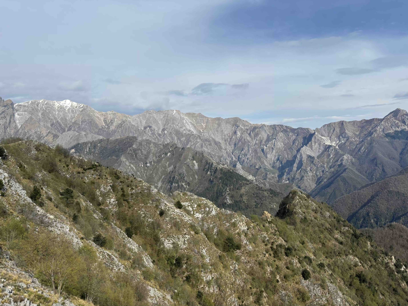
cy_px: 153
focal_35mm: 26
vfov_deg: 53.1
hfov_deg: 67.3
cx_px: 204
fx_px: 306
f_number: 1.6
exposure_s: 1/3788
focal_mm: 5.96
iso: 50
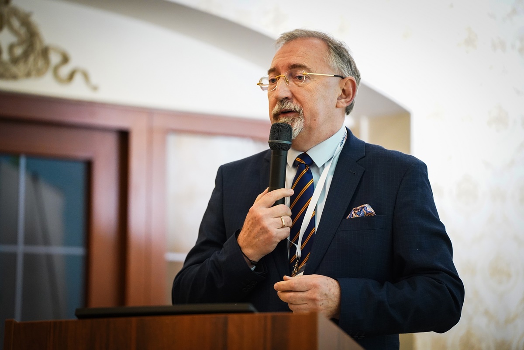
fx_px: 2270
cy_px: 175
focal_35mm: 156
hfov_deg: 13.2
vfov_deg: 8.8
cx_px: 262
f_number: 2.8
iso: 6400
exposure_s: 1/200
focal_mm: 156
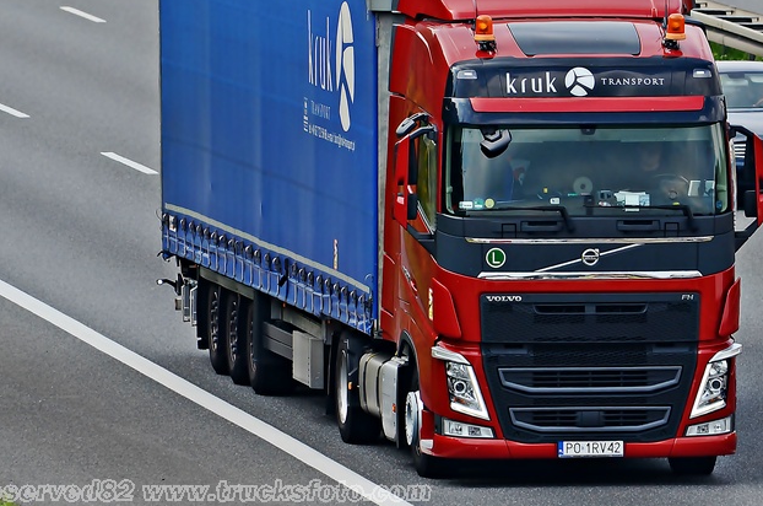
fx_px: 12246
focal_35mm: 579
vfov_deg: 2.4
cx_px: 449
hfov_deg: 3.6
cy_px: 192
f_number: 8
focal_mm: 300
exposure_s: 1/640
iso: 320
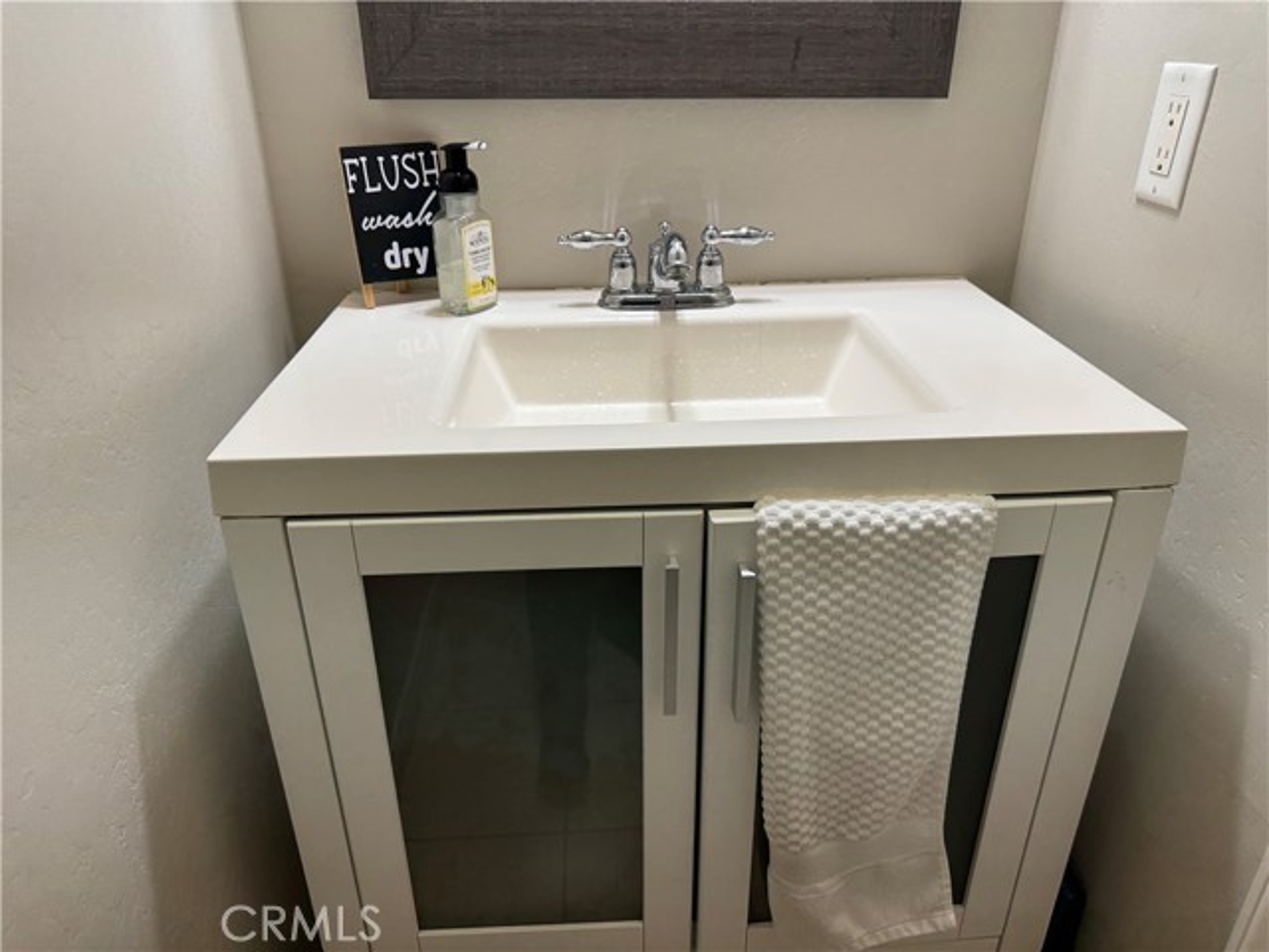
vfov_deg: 56.8
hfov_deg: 71.6
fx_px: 880
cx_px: 634
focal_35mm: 24
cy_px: 476
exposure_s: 1/120
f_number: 1.78
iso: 160
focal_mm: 6.76
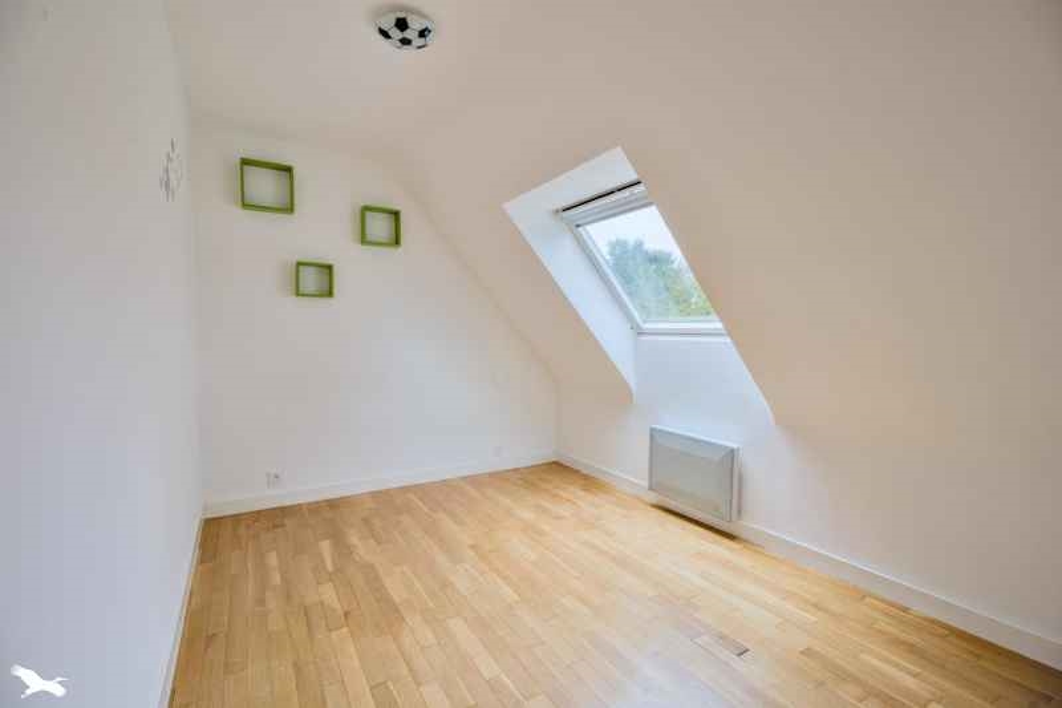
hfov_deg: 96.7
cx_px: 531
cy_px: 354
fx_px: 472
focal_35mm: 16
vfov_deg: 73.7
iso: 800
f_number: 8
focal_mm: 16
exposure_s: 1/1000
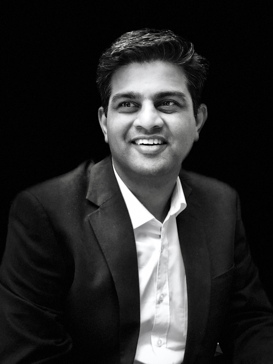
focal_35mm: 57
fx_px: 599
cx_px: 136
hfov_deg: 25.7
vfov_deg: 33.8
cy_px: 182
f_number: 2.8
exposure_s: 1/33
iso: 640
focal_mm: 6.6
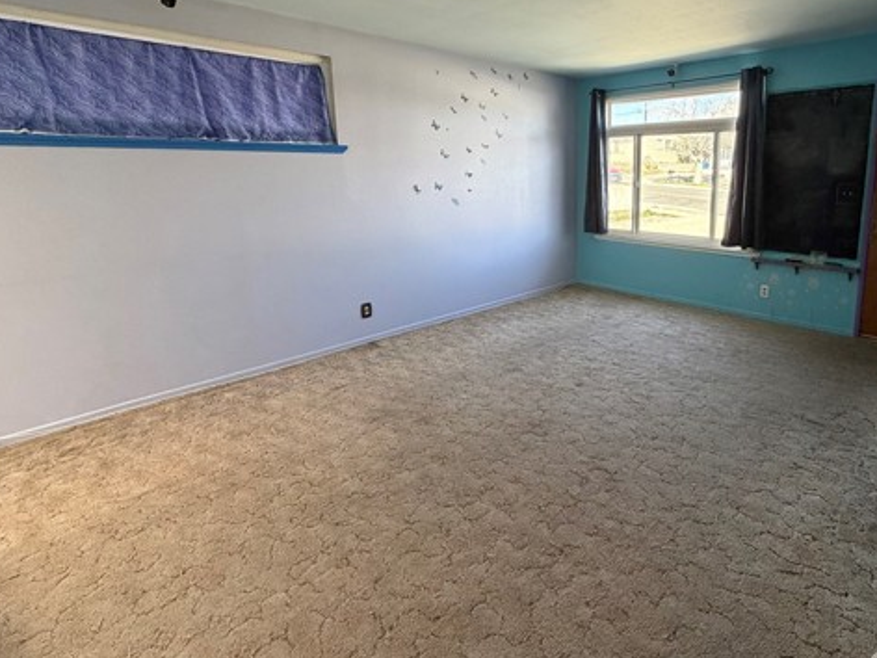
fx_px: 481
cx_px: 570
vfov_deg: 67.6
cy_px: 247
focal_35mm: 19
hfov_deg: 82.3
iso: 320
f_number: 2.2
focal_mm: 2.22
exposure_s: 1/121
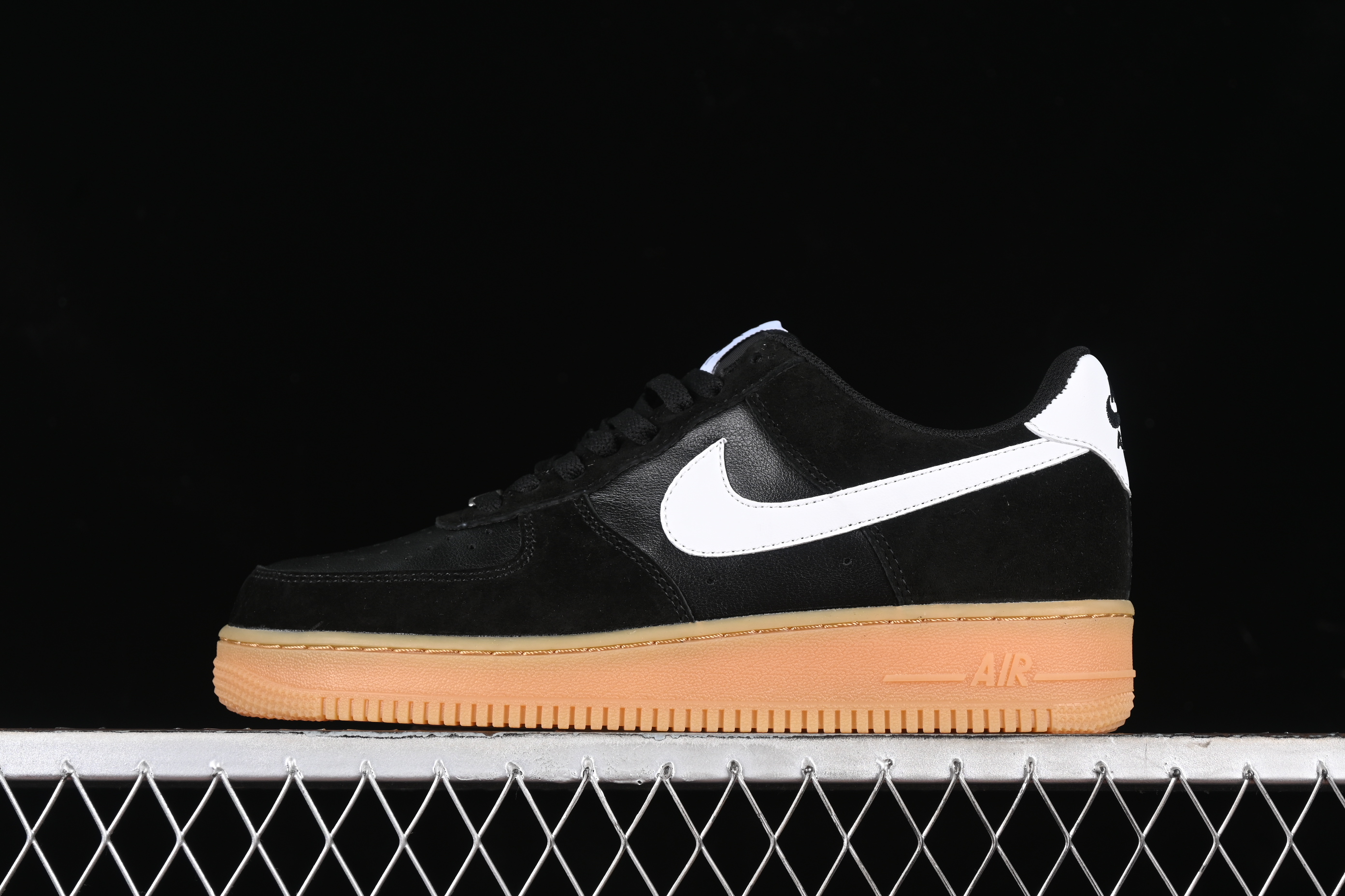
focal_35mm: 75
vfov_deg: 18.2
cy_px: 448
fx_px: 2802
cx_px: 672
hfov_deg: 27.0
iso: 160
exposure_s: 1/50
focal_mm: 50
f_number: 6.3
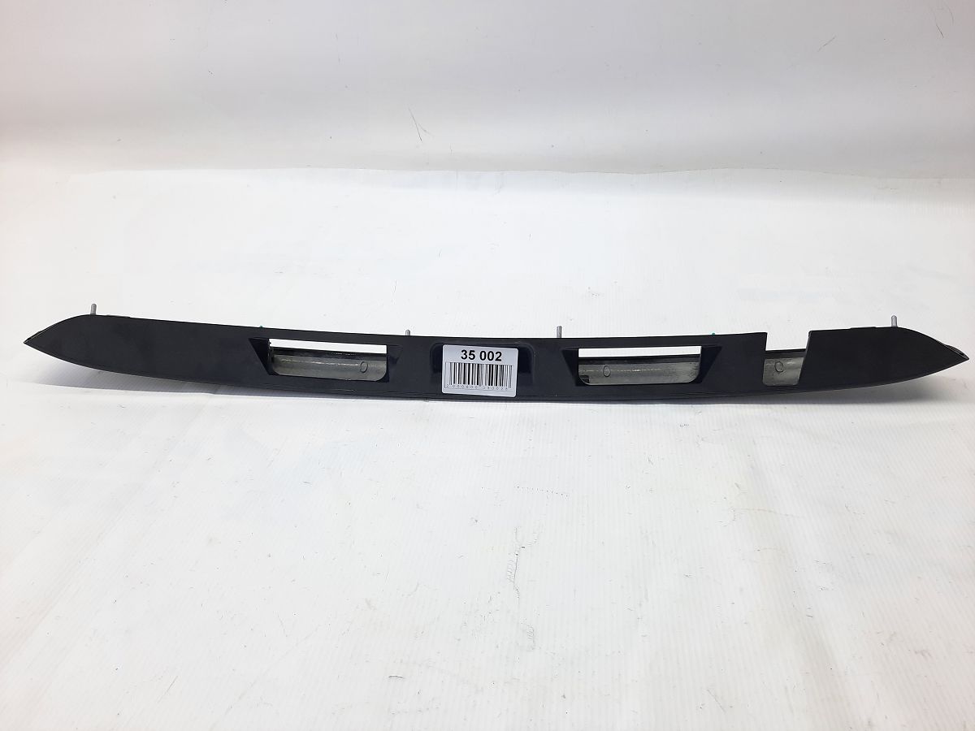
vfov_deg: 54.9
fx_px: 704
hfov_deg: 69.4
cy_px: 366
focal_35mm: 25
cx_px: 488
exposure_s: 1/50
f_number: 2
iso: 50
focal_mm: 4.6
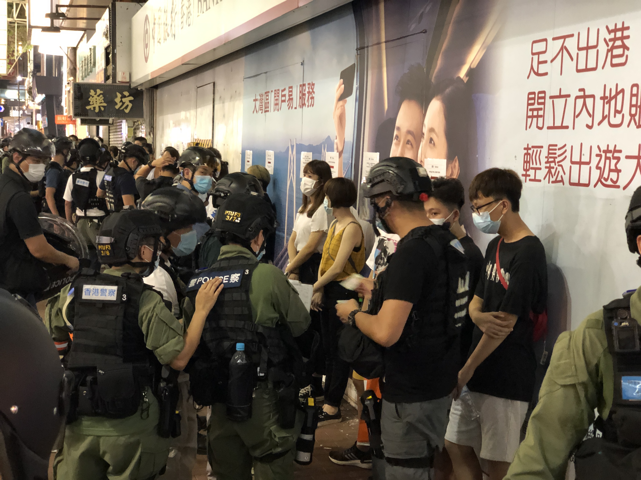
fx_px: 963
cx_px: 320
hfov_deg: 36.8
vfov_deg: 28.0
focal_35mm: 52
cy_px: 240
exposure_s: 1/11
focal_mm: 6
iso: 160
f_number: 2.4
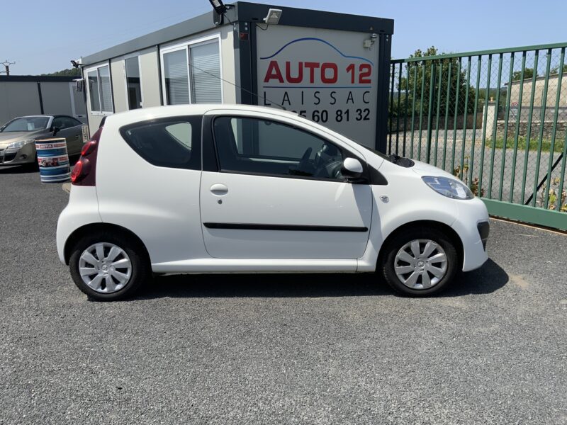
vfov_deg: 48.2
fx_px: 475
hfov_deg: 61.7
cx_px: 284
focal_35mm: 29
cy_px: 212
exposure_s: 1/2667
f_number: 1.8
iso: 20
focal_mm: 3
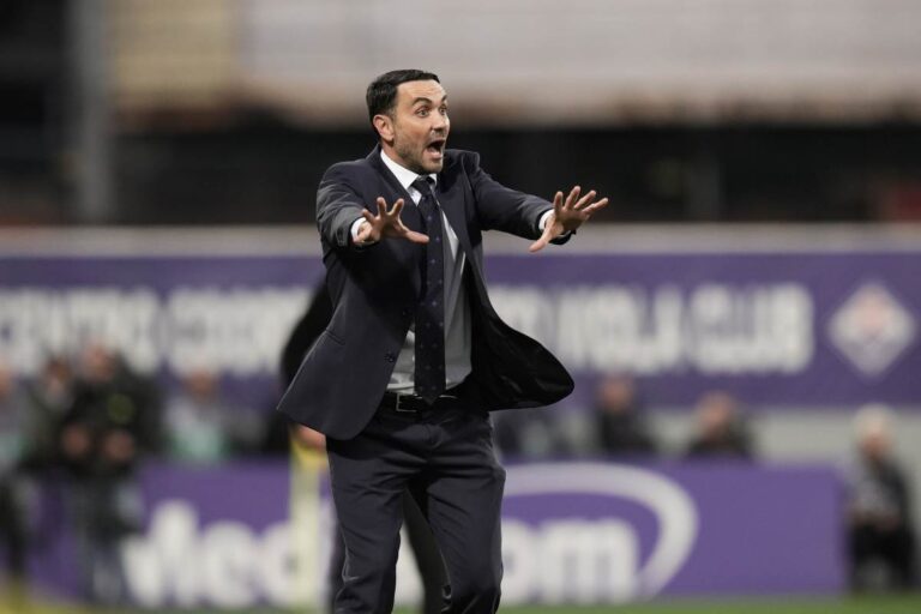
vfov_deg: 3.4
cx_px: 460
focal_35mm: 400
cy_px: 307
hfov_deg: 5.2
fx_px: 10233
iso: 2000
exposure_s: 1/1600
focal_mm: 400
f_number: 3.2
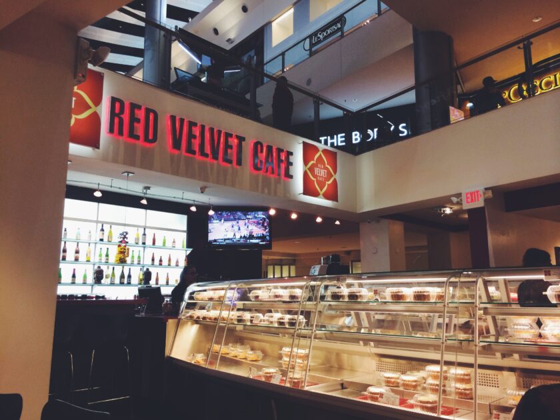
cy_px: 210
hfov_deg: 60.0
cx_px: 280
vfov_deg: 46.8
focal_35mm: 30
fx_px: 485
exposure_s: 1/30
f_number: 2.2
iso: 50
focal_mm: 4.12
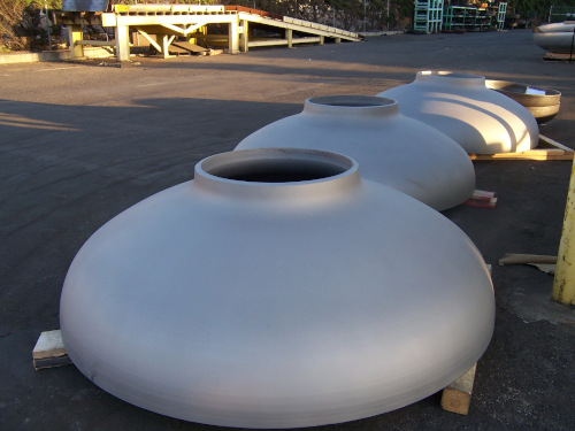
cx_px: 288
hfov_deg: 55.4
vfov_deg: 42.9
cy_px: 216
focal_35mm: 33
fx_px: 548
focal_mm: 5.5
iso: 80
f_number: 3.4
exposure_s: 1/90
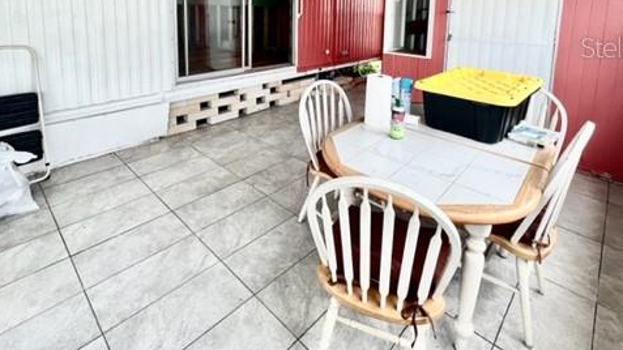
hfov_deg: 89.4
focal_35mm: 19
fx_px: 314
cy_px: 47
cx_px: 286
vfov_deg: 52.5
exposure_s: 1/122
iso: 64
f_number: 1.8
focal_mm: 1.57
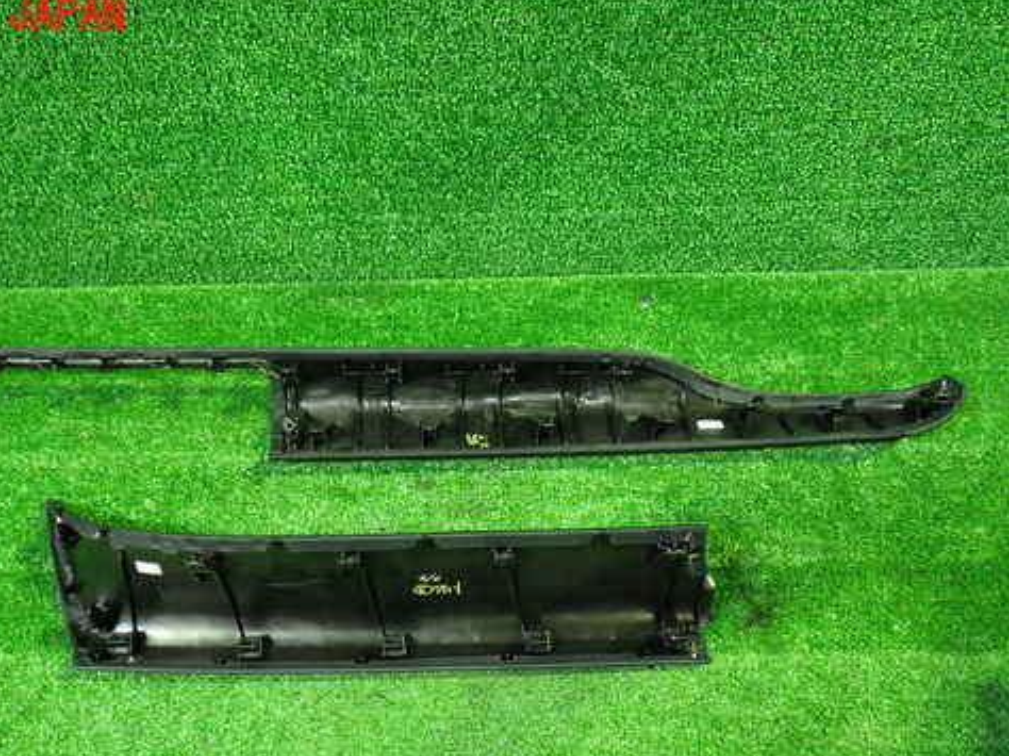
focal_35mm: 38
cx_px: 377
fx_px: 1107
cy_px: 469
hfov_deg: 48.5
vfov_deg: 37.5
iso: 800
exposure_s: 1/30
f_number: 2.3
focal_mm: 5.4
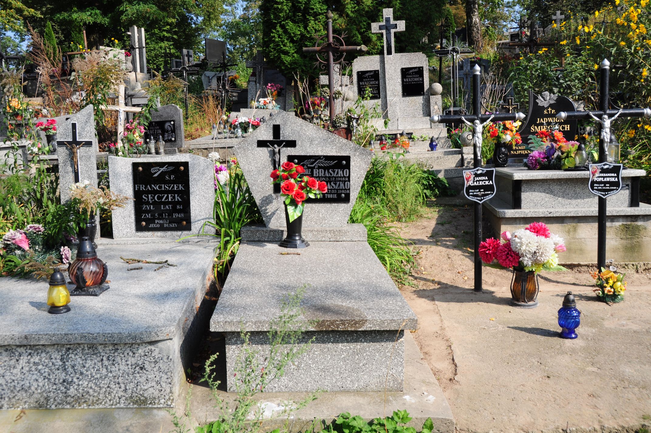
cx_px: 326
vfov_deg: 39.9
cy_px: 216
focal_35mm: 33
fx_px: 596
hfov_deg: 57.3
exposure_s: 1/500
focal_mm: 22
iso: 250
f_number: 7.1
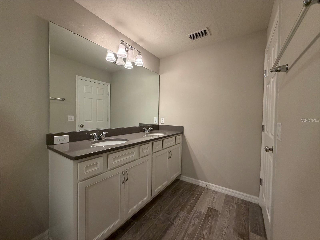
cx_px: 160
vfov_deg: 85.7
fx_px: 129
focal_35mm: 14
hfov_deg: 102.1
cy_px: 120
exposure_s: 1/60
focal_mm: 2.22
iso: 200
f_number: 2.2
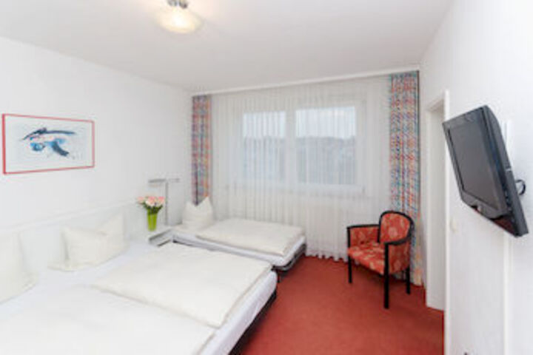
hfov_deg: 100.4
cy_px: 178
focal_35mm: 15
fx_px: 222
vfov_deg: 77.3
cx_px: 266
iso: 320
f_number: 8
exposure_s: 1/100
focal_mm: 10
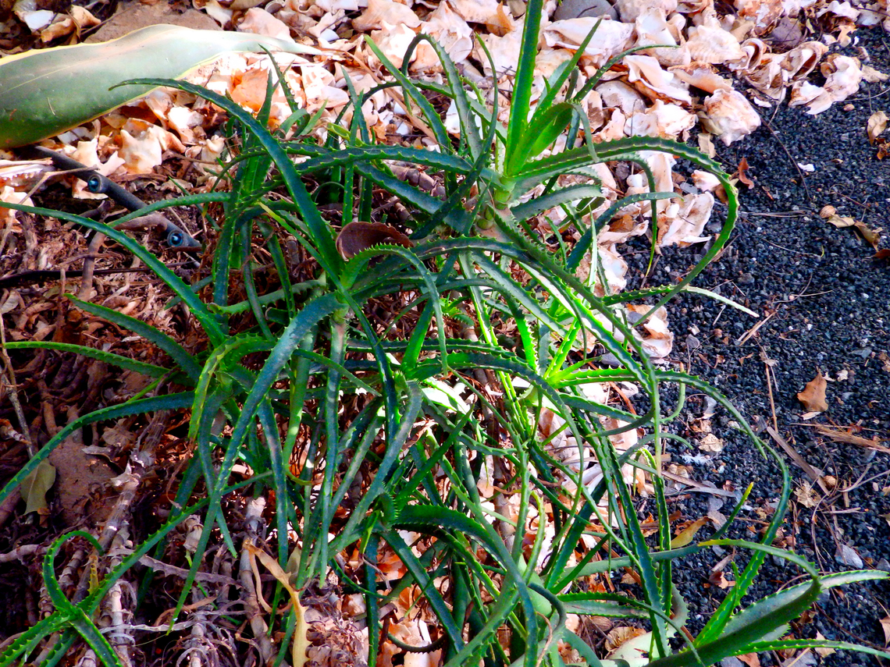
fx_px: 1183
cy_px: 334
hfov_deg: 41.2
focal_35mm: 46
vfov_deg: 31.5
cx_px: 445
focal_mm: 8.2
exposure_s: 1/40
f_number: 4.2
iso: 640
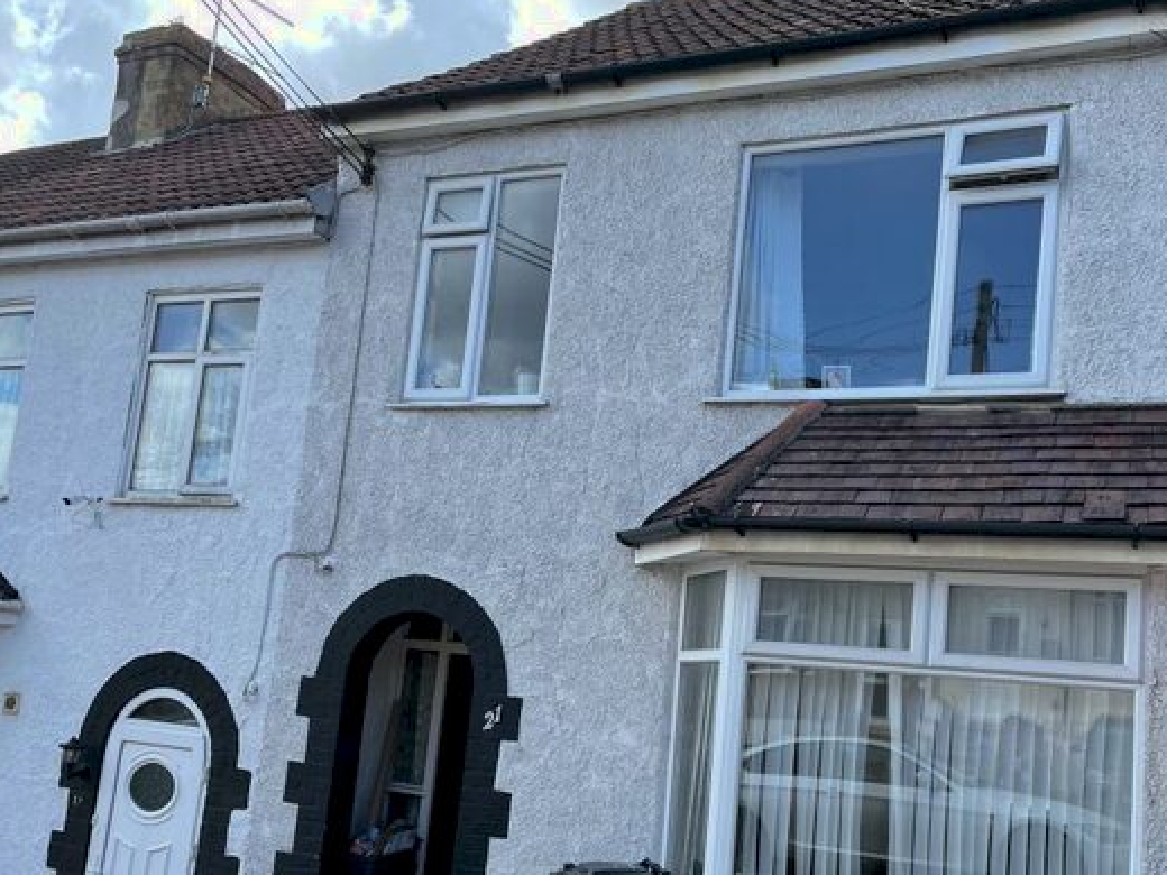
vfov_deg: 40.3
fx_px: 1180
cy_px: 567
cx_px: 658
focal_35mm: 35
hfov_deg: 52.5
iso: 32
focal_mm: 4.2
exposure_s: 1/1103
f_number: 1.6
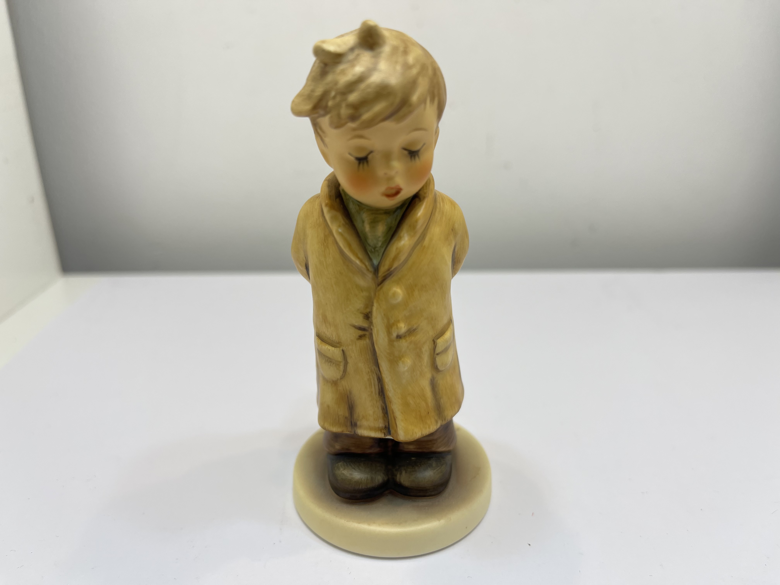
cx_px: 390
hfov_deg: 69.4
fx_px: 563
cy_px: 292
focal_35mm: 25
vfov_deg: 54.9
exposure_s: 1/259
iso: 32
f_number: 1.6
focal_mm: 5.1
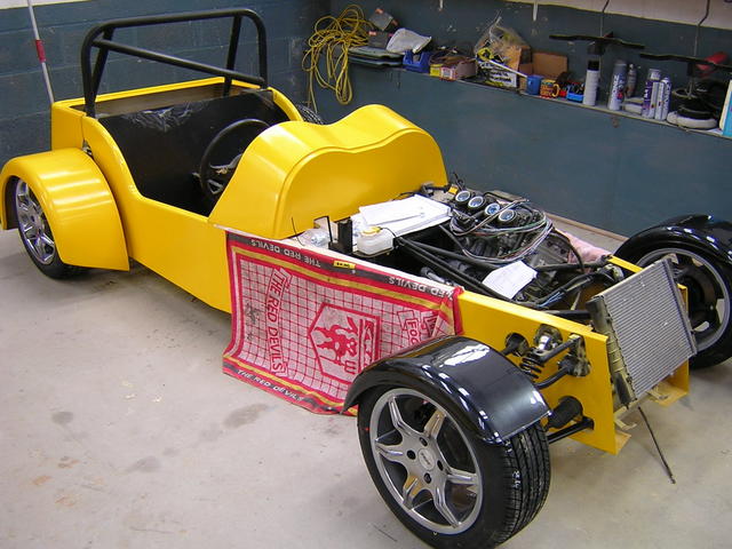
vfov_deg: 39.7
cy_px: 274
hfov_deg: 51.4
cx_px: 366
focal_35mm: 36
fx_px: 761
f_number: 2.6
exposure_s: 1/44.8
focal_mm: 4.7
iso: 100
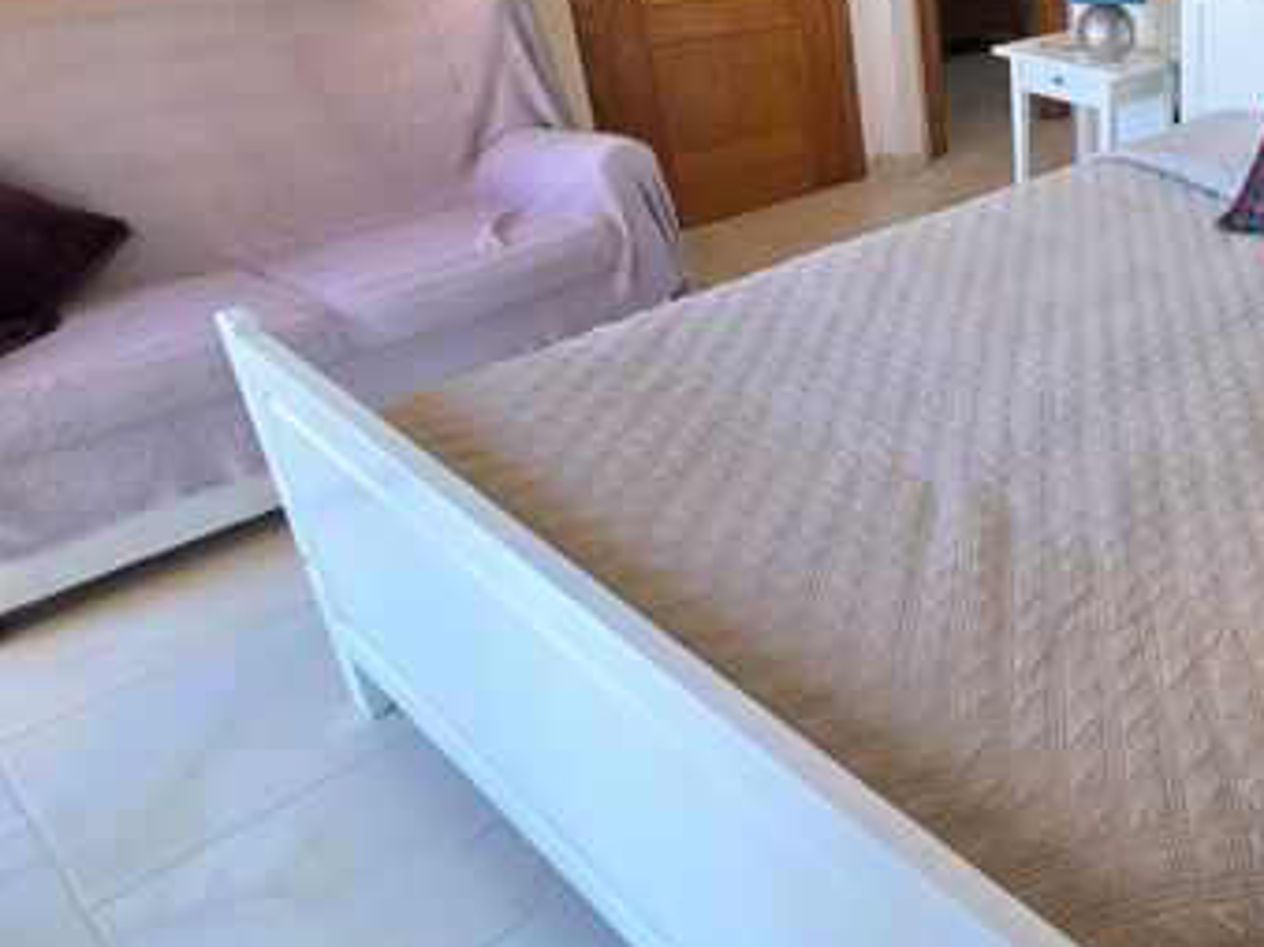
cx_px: 1311
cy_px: 242
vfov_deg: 49.4
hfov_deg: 50.3
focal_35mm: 27
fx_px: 986
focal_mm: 2.2
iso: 80
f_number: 2.2
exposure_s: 1/50
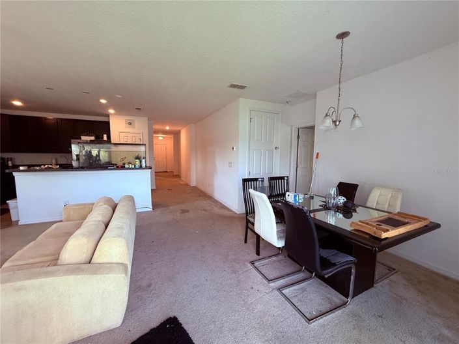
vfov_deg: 85.6
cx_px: 230
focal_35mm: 14
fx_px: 186
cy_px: 172
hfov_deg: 102.1
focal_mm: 2.22
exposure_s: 1/120
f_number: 2.2
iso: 320
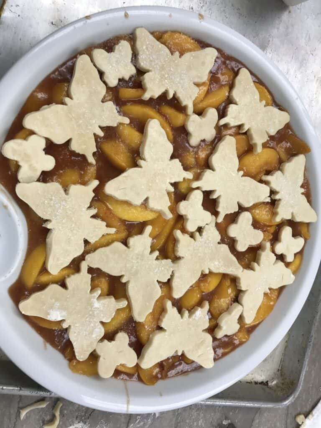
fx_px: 346
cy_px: 214
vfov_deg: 63.4
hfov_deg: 49.7
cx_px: 160
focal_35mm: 28
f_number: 1.8
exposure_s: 1/60
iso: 25
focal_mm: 3.99
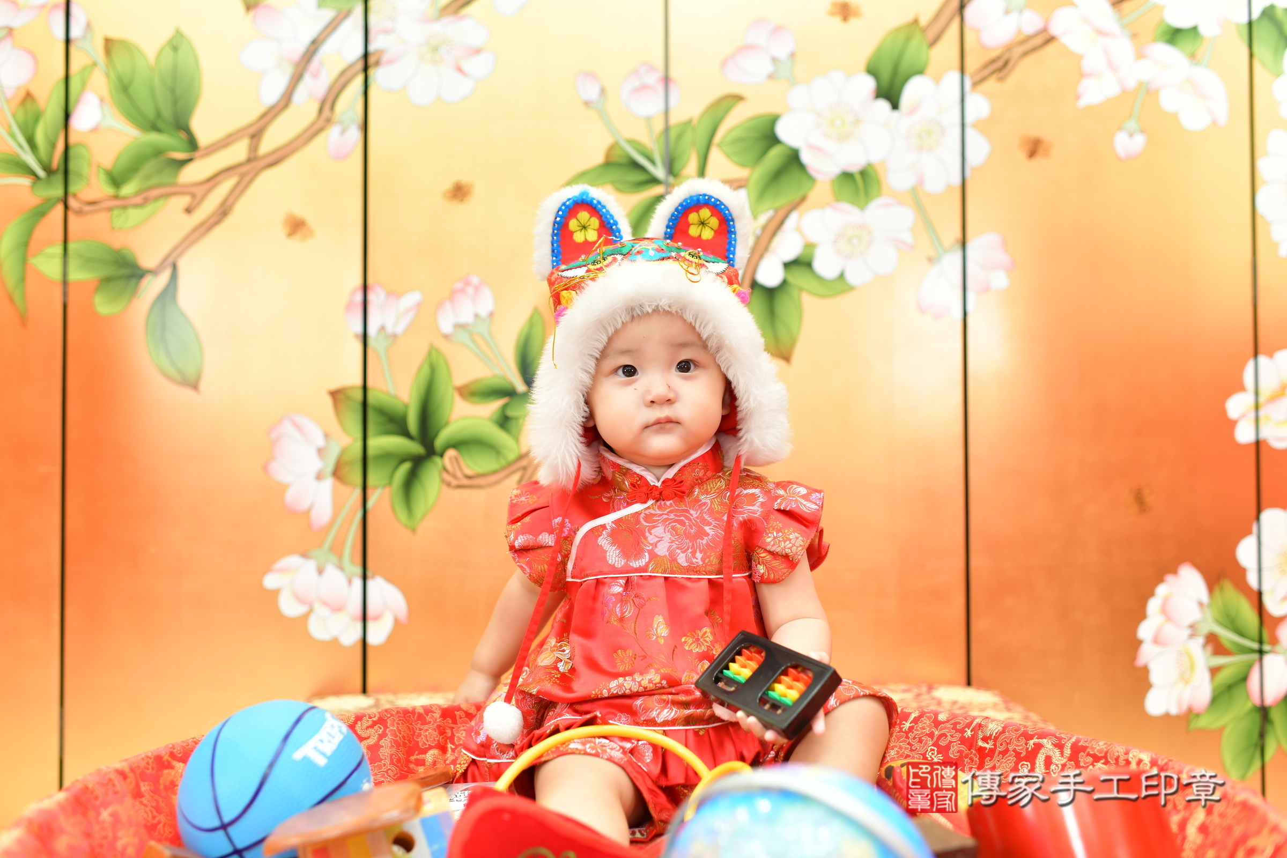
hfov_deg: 54.4
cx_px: 644
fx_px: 1251
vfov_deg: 37.9
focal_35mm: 35
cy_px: 429
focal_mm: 35
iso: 400
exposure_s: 1/200
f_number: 2.8
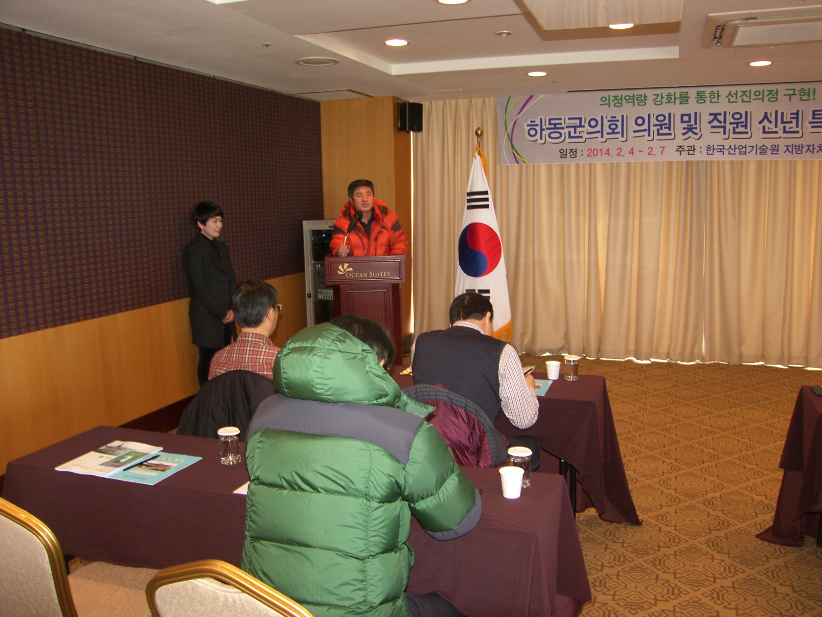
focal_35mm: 28
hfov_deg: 63.4
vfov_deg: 49.7
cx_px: 411
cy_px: 308
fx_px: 665
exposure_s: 1/30
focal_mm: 7.4
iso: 100
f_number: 2.2
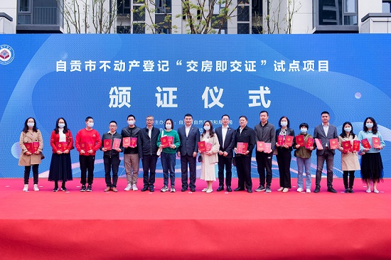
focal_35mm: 34
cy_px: 130
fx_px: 369
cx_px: 196
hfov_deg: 55.8
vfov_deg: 38.8
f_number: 6.3
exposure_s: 1/200
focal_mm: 34
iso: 320
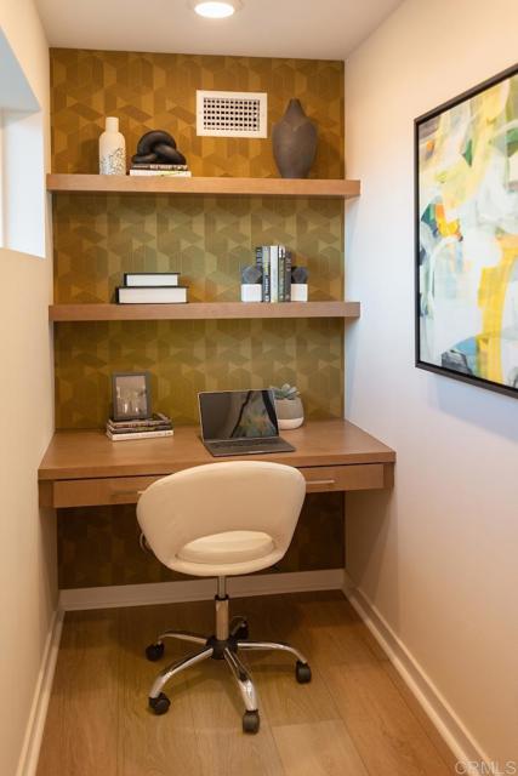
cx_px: 259
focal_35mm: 32
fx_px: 690
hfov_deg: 41.1
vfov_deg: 58.7
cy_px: 388
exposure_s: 1/200
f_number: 2.8
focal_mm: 32
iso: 800
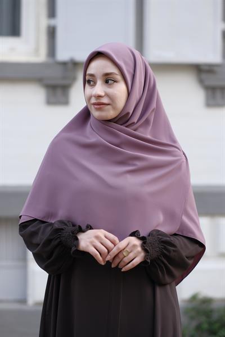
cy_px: 168
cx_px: 112
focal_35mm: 84
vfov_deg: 24.2
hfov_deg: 16.3
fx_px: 787
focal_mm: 56
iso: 125
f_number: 1.8
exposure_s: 1/125
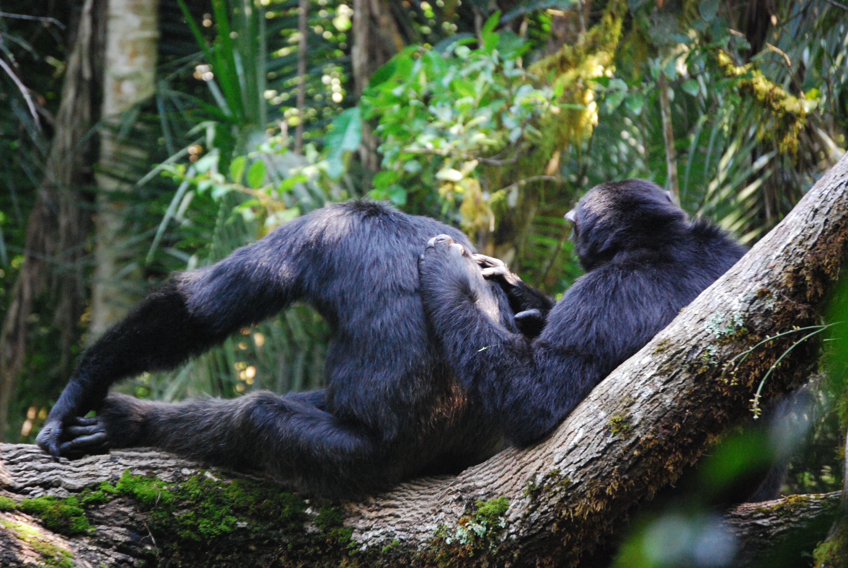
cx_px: 424
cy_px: 284
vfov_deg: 6.8
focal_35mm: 202
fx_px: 4776
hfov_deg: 10.1
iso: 1600
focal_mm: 135
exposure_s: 1/160
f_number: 5
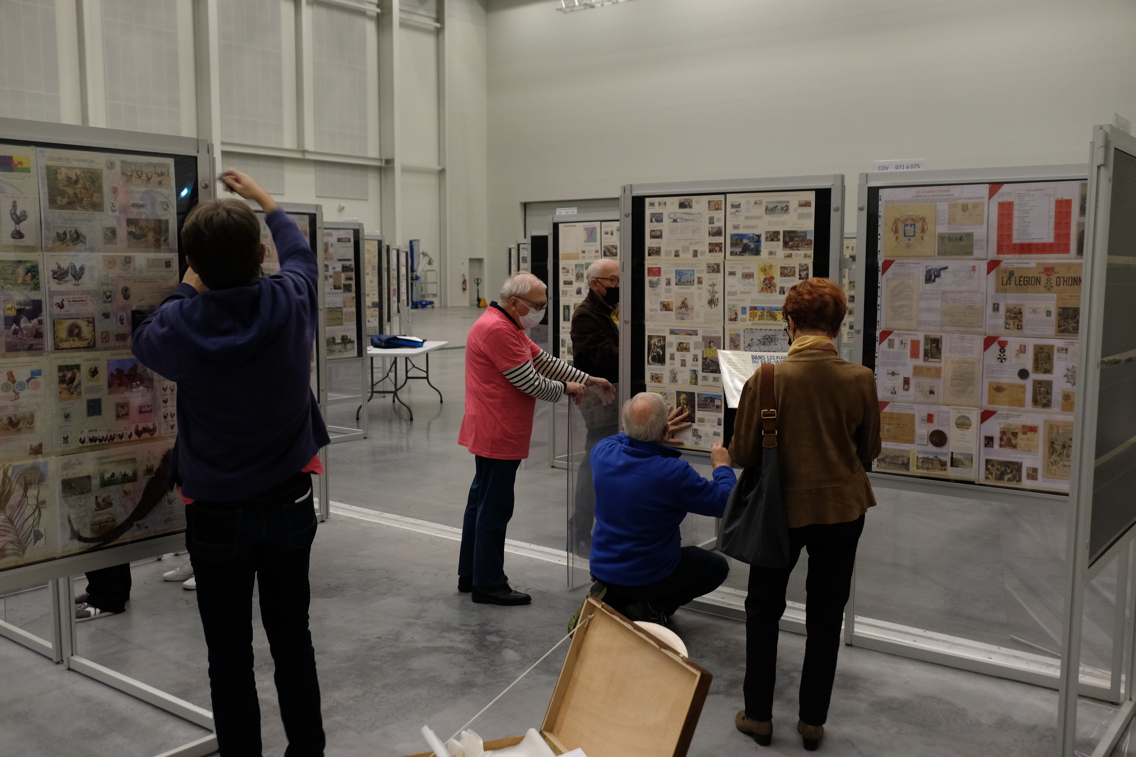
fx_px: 1010
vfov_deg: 41.1
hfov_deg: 58.7
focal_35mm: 32
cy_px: 378
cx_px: 568
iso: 1600
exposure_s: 1/30
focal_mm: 21.6
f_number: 4
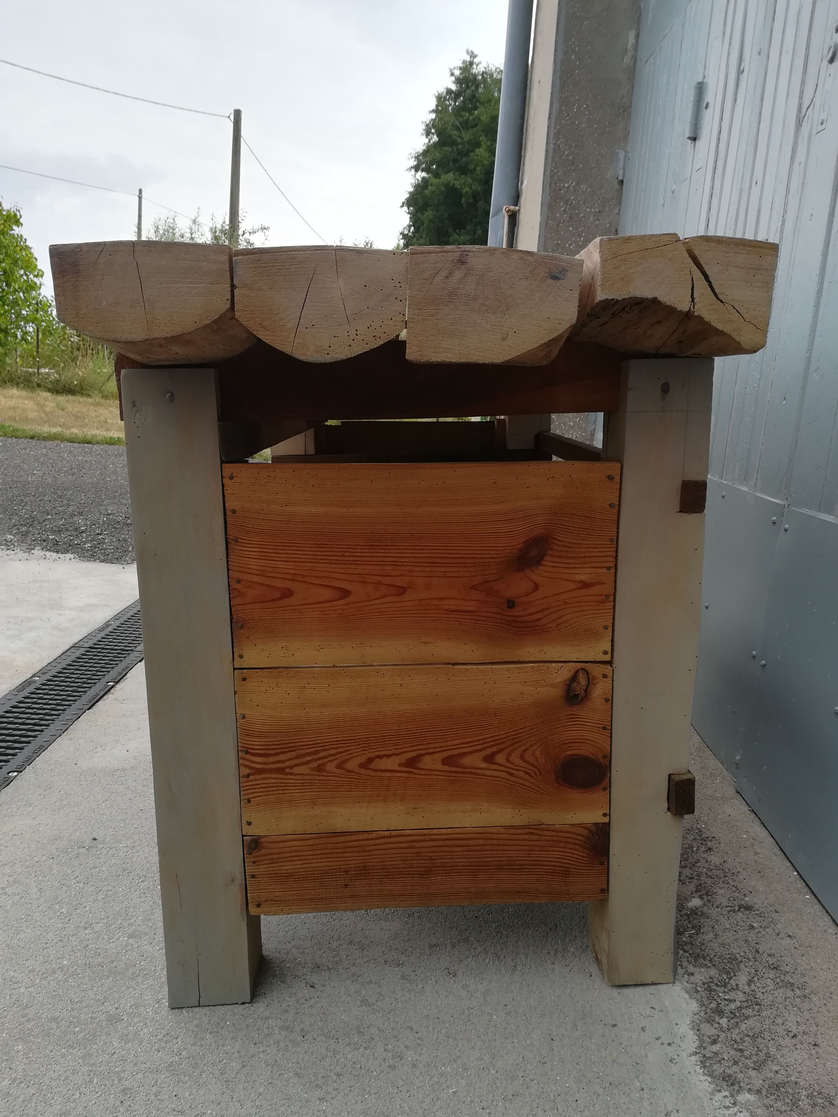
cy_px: 558
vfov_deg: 67.3
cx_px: 419
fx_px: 839
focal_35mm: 26
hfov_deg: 53.1
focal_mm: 3.83
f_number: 2.2
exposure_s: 1/338
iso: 50
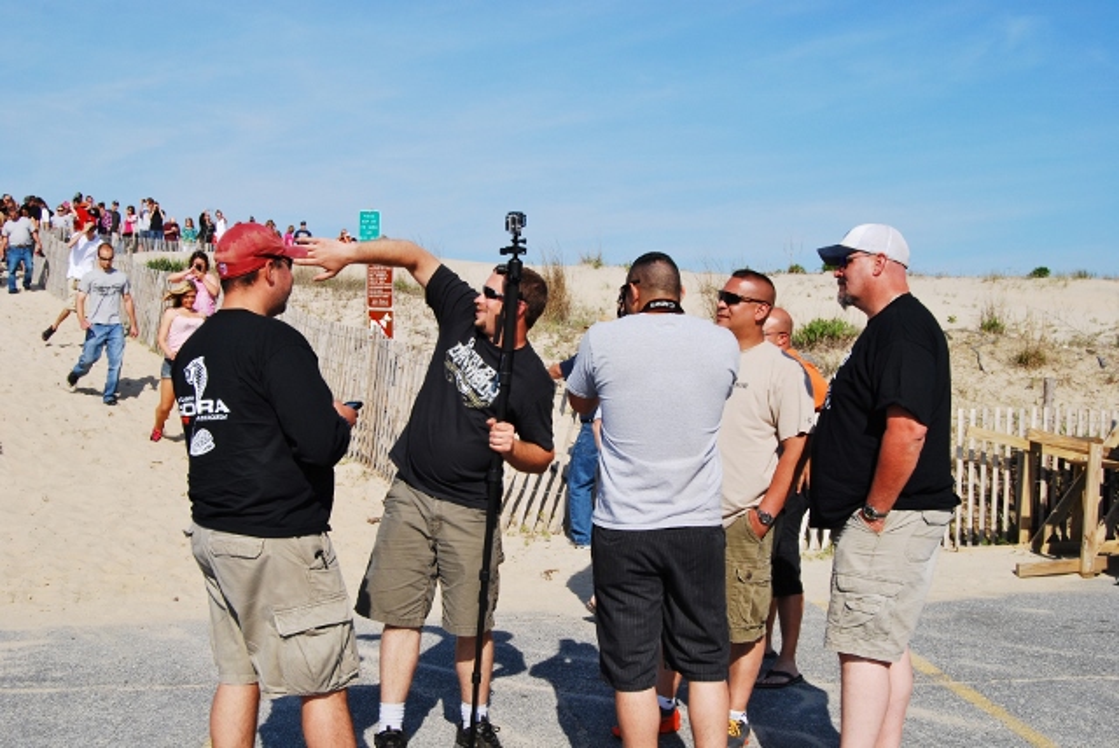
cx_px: 560
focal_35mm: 39
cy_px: 374
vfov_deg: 34.3
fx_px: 1213
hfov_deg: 49.5
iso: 200
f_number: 10
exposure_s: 1/400
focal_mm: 26
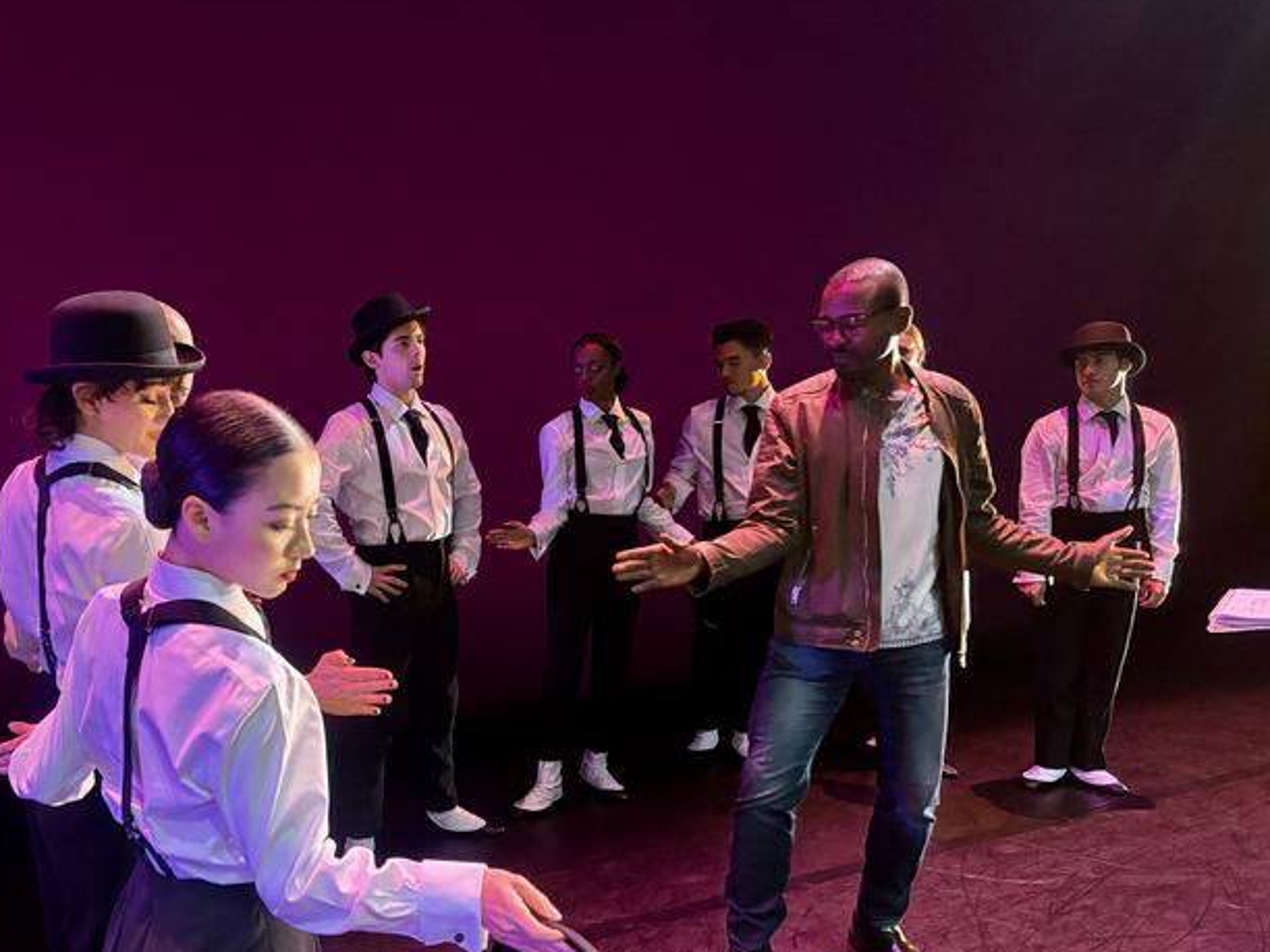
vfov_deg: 41.5
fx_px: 1247
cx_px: 442
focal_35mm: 34
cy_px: 591
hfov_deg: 53.1
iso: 500
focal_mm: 5.96
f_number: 1.6
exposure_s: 1/60
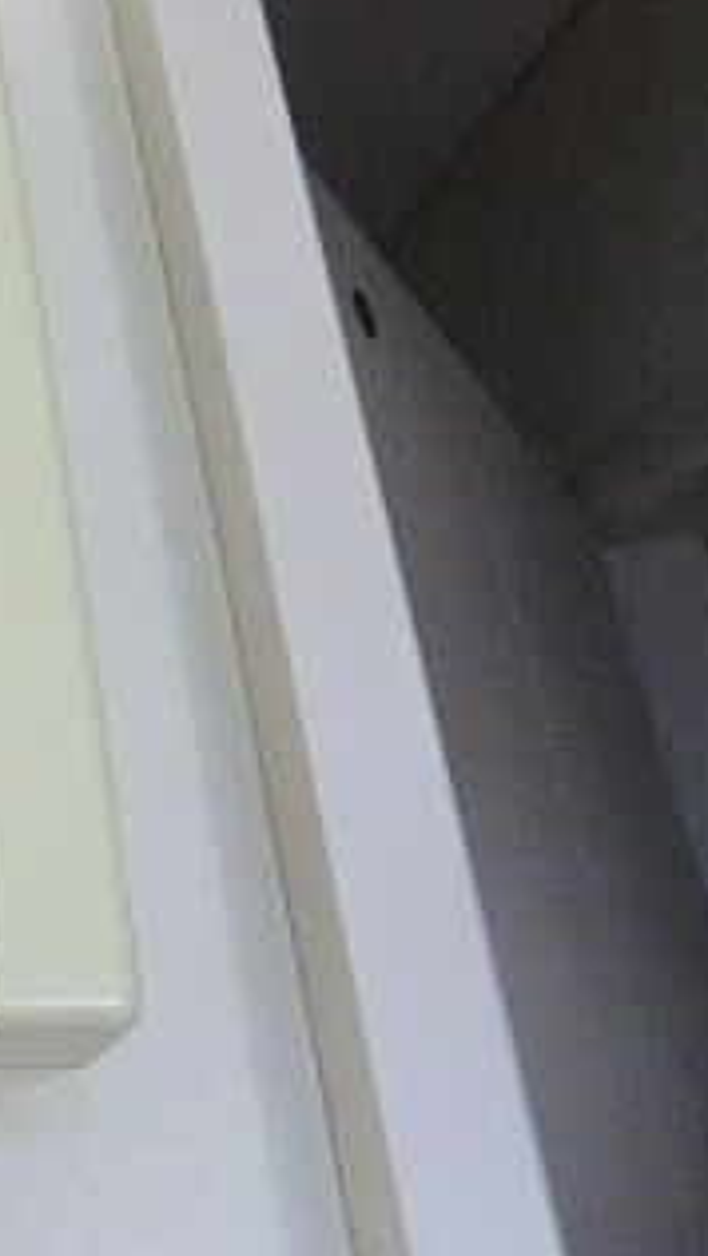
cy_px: 560
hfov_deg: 18.8
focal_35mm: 53
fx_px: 1767
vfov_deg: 39.1
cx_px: -473
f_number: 3.2
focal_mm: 4.3
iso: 500
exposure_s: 1/60
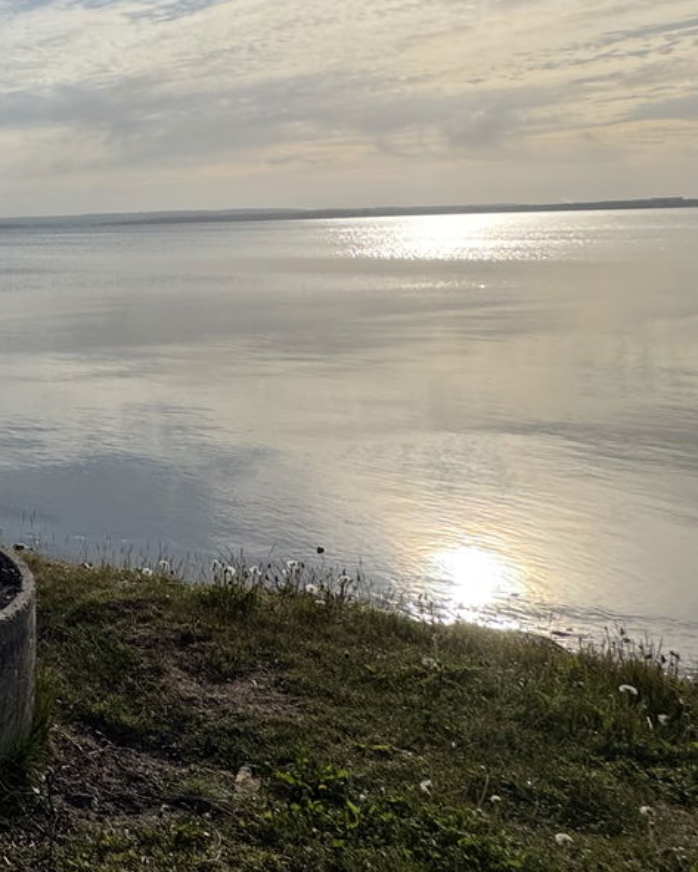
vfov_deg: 48.6
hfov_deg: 28.2
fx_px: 955
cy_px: 331
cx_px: -323
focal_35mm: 37
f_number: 2.2
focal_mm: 2.22
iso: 40
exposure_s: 1/3906
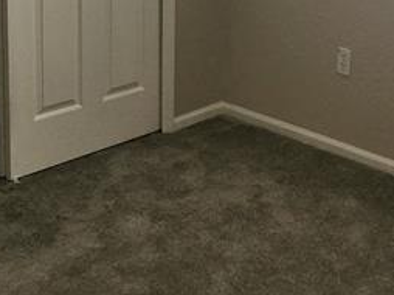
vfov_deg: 19.1
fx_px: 830
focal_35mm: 73
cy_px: -52
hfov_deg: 26.5
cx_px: 281
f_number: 2.2
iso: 32
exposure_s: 1/60
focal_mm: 4.15
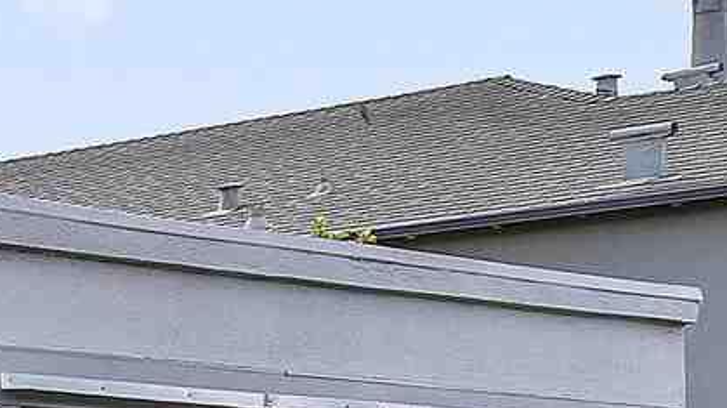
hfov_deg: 11.1
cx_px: -1456
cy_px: 623
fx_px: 2369
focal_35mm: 123
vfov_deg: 9.5
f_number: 8
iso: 100
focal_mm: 16
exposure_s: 1/40
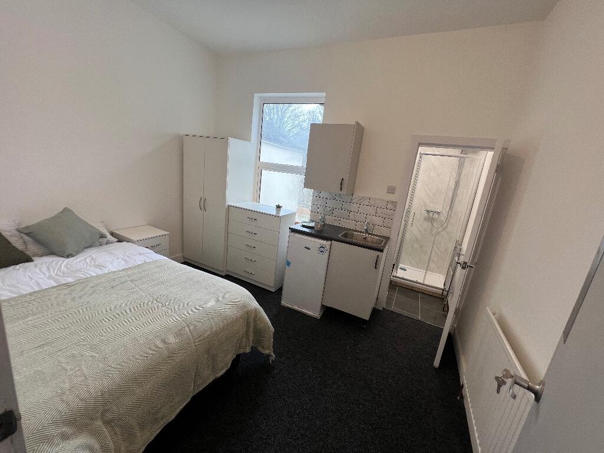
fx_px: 227
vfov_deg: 89.9
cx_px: 302
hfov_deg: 106.2
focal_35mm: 13
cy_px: 226
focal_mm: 1.57
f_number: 1.8
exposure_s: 1/100
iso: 80
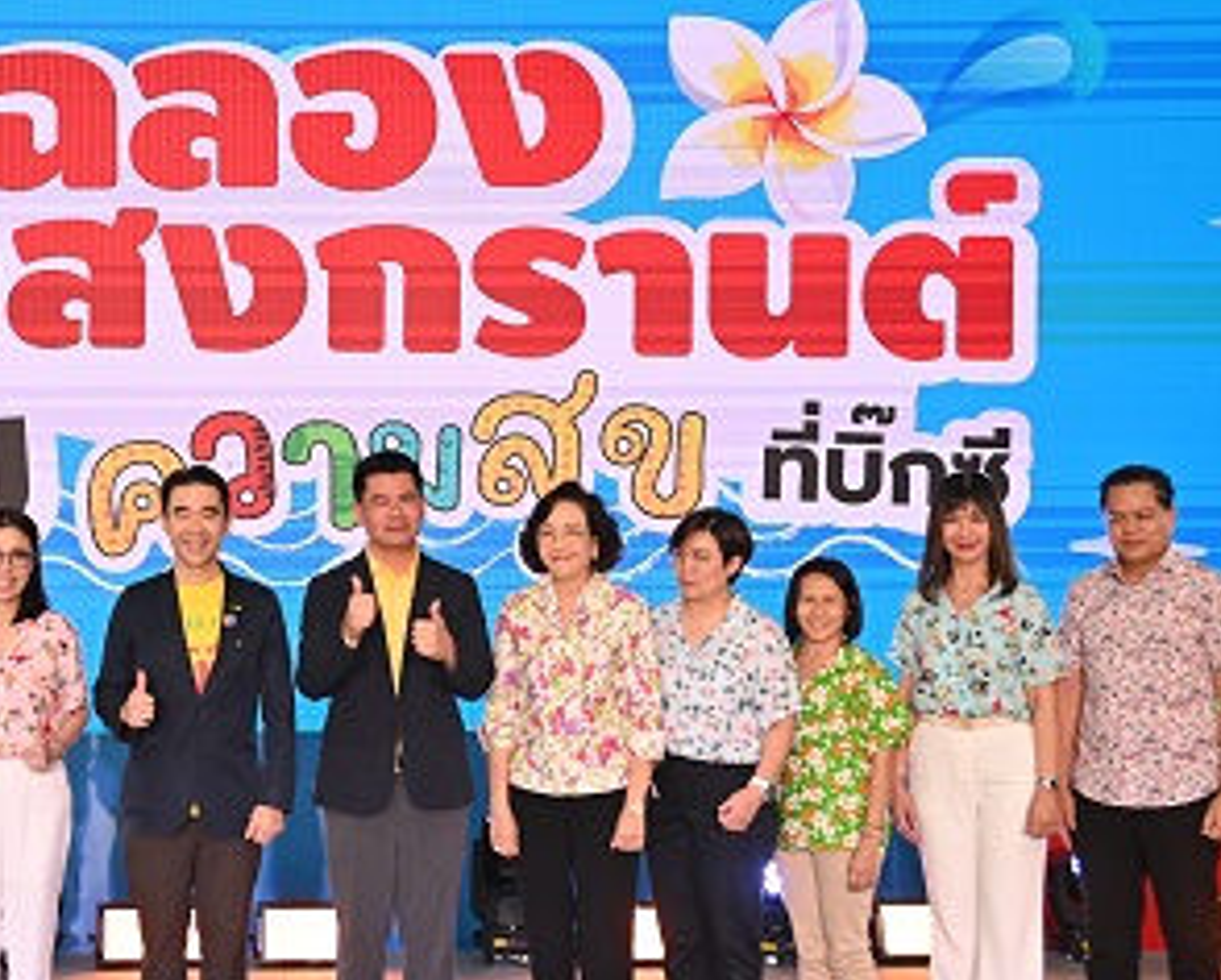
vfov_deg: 23.2
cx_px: 297
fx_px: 2388
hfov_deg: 28.2
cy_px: 484
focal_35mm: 66
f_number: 4
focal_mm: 38
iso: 200
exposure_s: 1/60
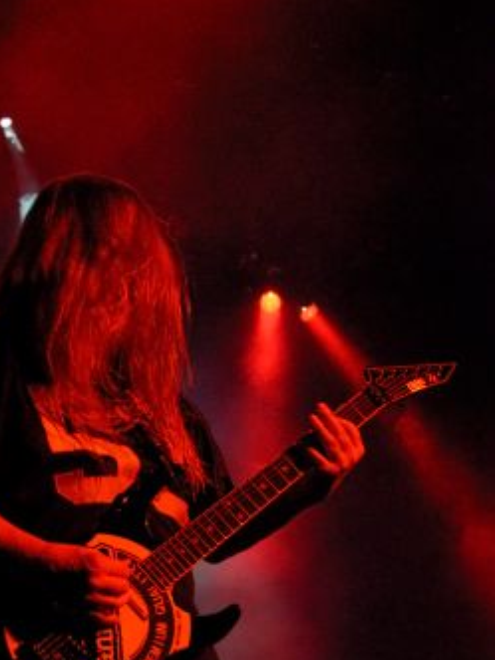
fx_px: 1542
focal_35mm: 81
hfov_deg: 18.2
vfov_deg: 23.7
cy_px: 549
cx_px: 218
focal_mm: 31
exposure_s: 1/80
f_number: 7.1
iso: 1000
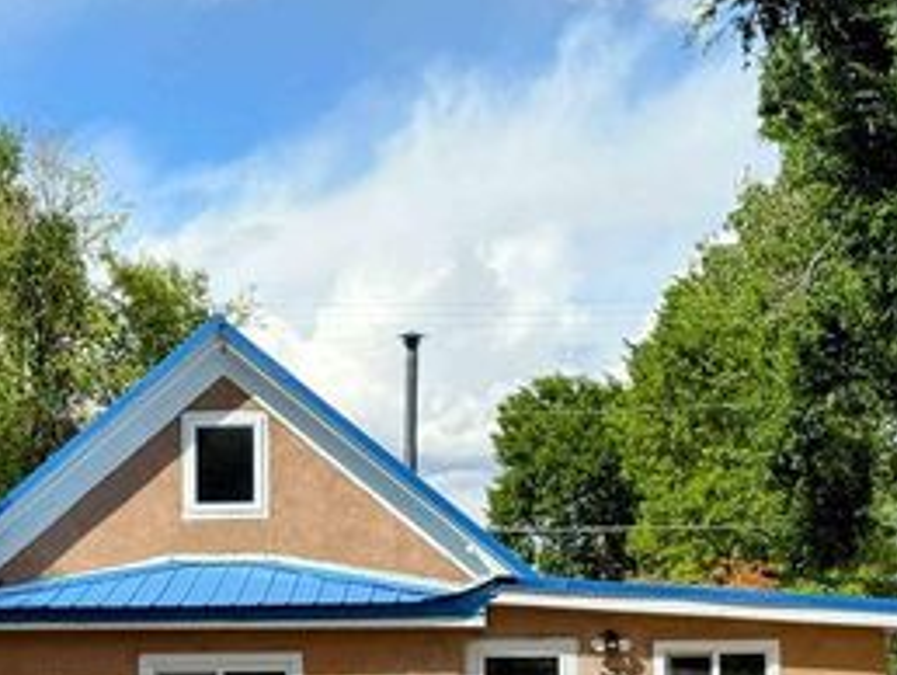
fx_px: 2412
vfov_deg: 15.9
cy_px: 475
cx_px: 181
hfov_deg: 20.8
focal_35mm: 93
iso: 64
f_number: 1.78
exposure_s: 1/4329
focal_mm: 6.76
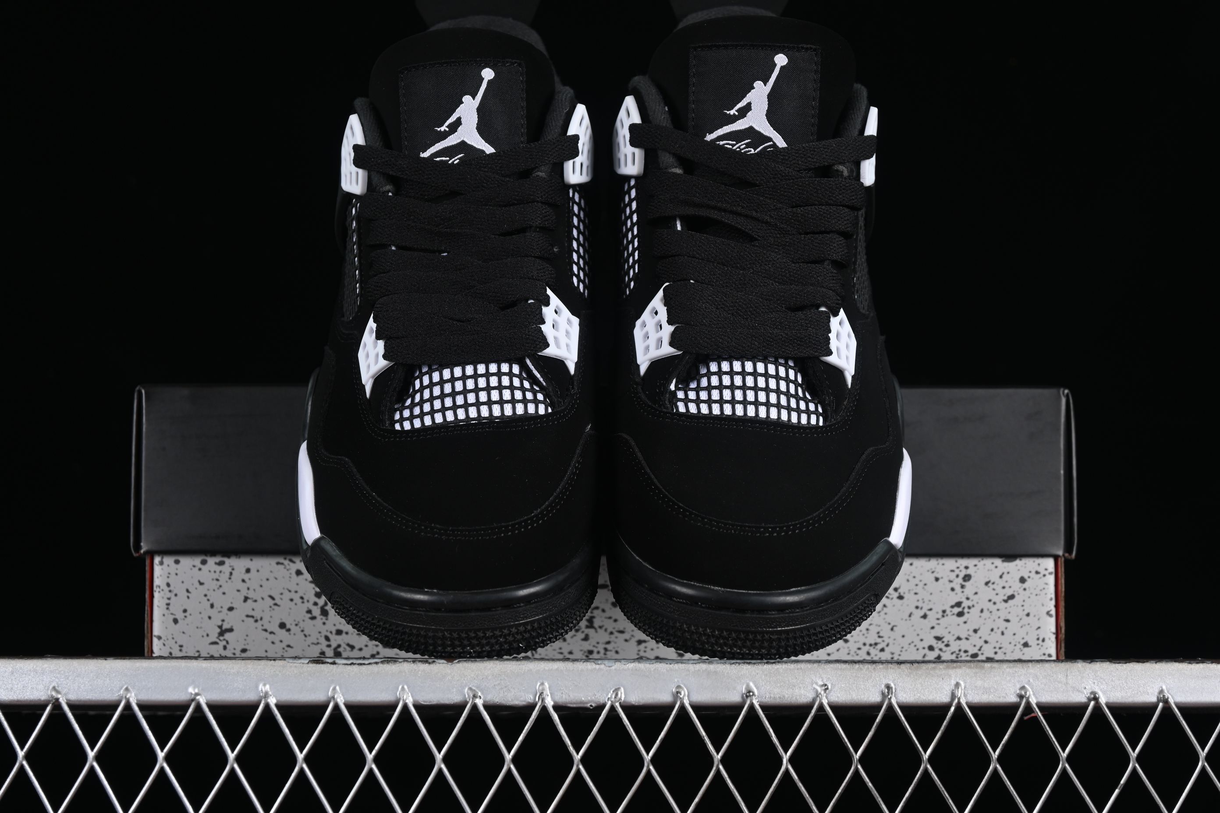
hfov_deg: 27.0
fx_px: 2541
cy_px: 406
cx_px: 610
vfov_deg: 18.2
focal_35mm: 75
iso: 160
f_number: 6.3
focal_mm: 50
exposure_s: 1/50
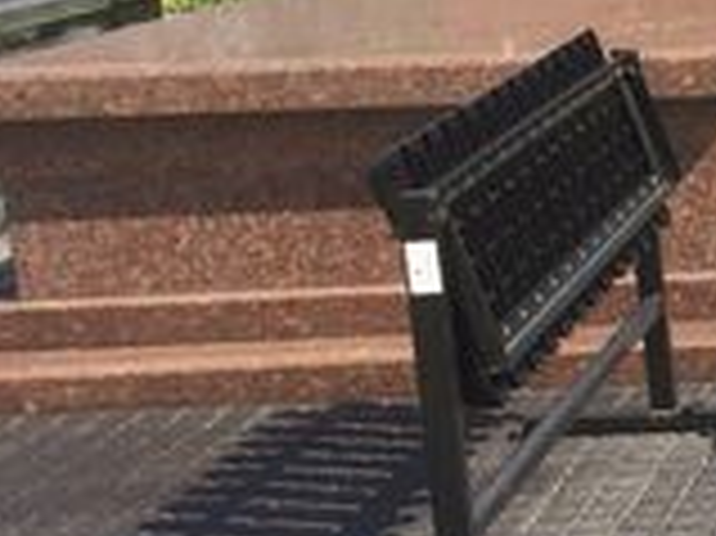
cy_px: 239
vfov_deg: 12.6
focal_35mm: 117
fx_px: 2418
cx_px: 1437
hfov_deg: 14.1
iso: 32
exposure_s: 1/1414
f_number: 2.2
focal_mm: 4.15
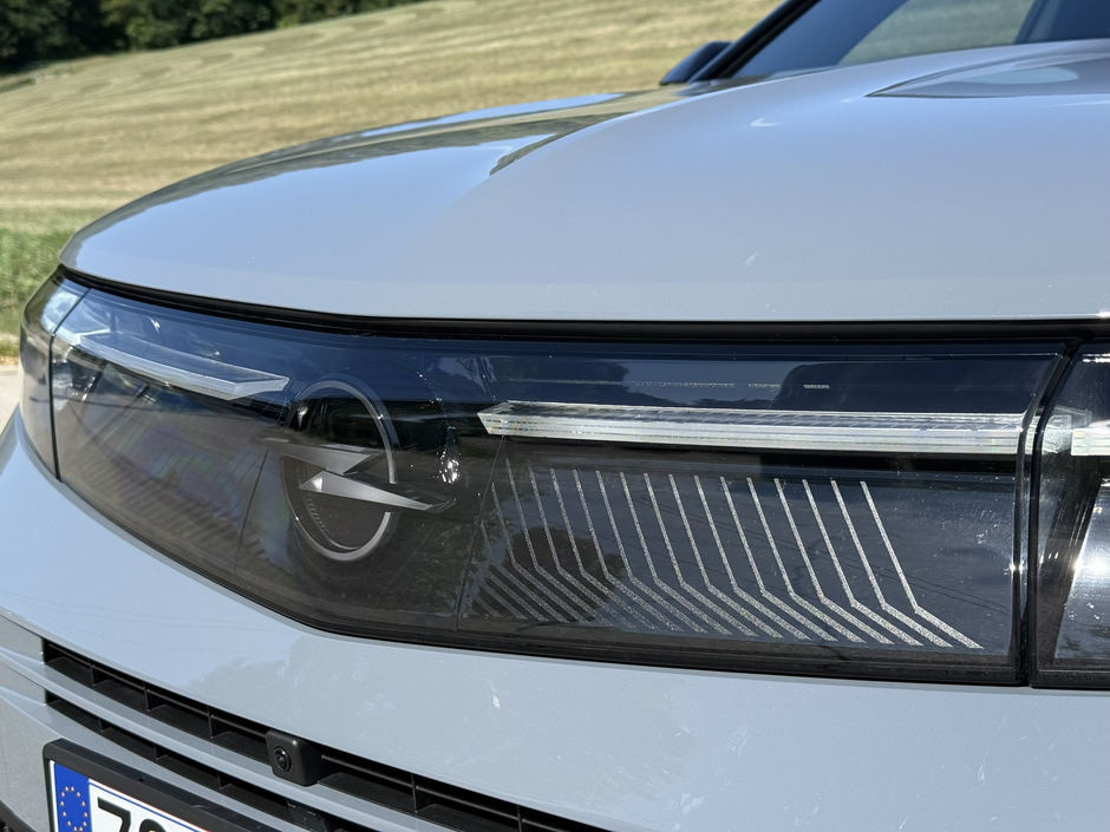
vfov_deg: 30.3
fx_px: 1539
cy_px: 416
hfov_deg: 39.7
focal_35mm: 48
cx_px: 555
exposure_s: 1/4098
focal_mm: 6.76
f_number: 1.78
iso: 100
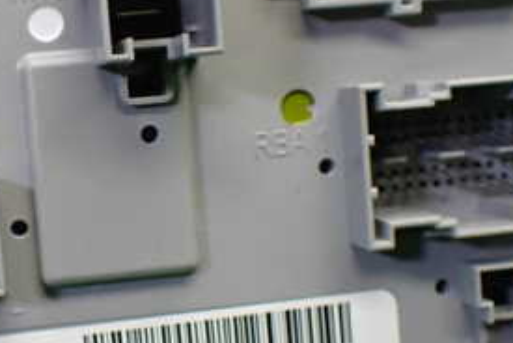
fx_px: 970
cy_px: 166
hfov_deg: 28.8
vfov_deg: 20.1
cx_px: 84
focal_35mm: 68
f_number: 2.3
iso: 400
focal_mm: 5.4
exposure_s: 1/125
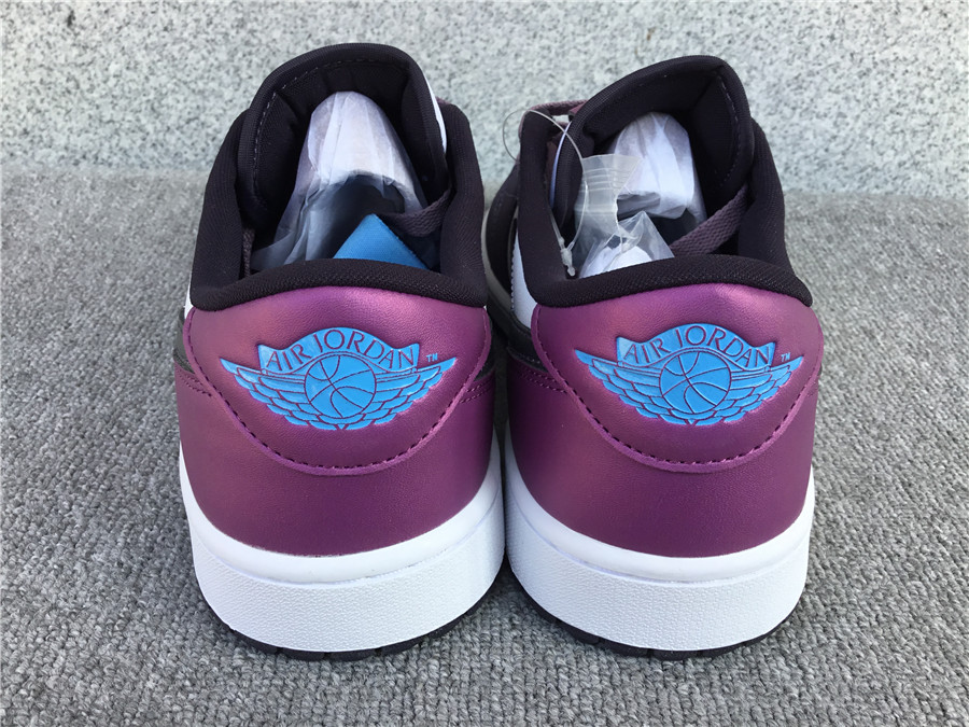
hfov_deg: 58.4
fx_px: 868
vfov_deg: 45.4
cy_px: 364
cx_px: 484
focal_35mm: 31
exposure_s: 1/185
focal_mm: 3.3
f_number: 2.4
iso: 25
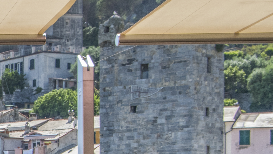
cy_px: 243
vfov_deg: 8.1
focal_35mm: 147
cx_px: -252
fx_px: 1064
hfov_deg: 12.9
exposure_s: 1/320
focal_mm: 32
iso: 320
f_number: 13
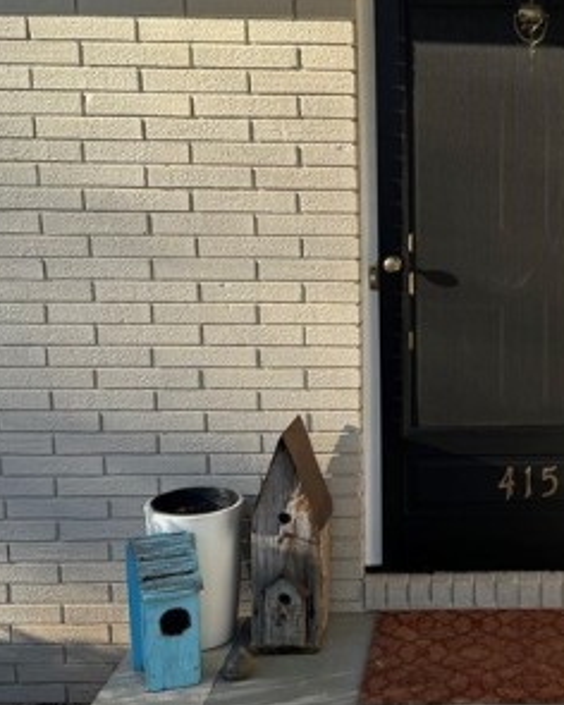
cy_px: 339
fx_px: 1273
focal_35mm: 61
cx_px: 523
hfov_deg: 24.2
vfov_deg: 31.0
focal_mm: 6.86
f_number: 1.78
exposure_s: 1/802
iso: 80
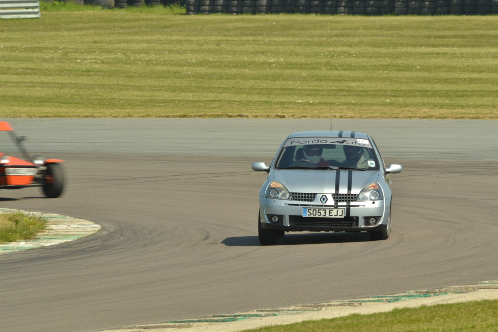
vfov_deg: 3.5
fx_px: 5395
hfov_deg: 5.3
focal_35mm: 390
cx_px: 249
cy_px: 166
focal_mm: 260
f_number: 20
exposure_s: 1/100
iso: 200
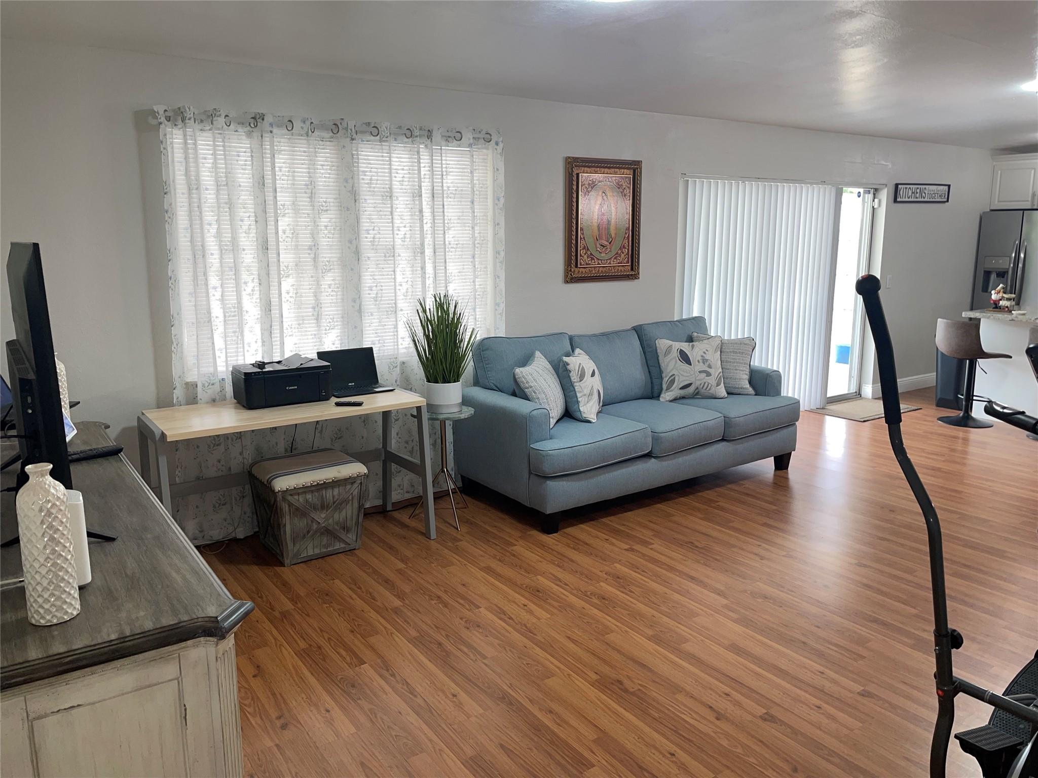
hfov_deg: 67.3
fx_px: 780
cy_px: 389
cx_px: 519
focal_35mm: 26
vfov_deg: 53.1
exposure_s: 1/30
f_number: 1.6
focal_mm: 4.2
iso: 32
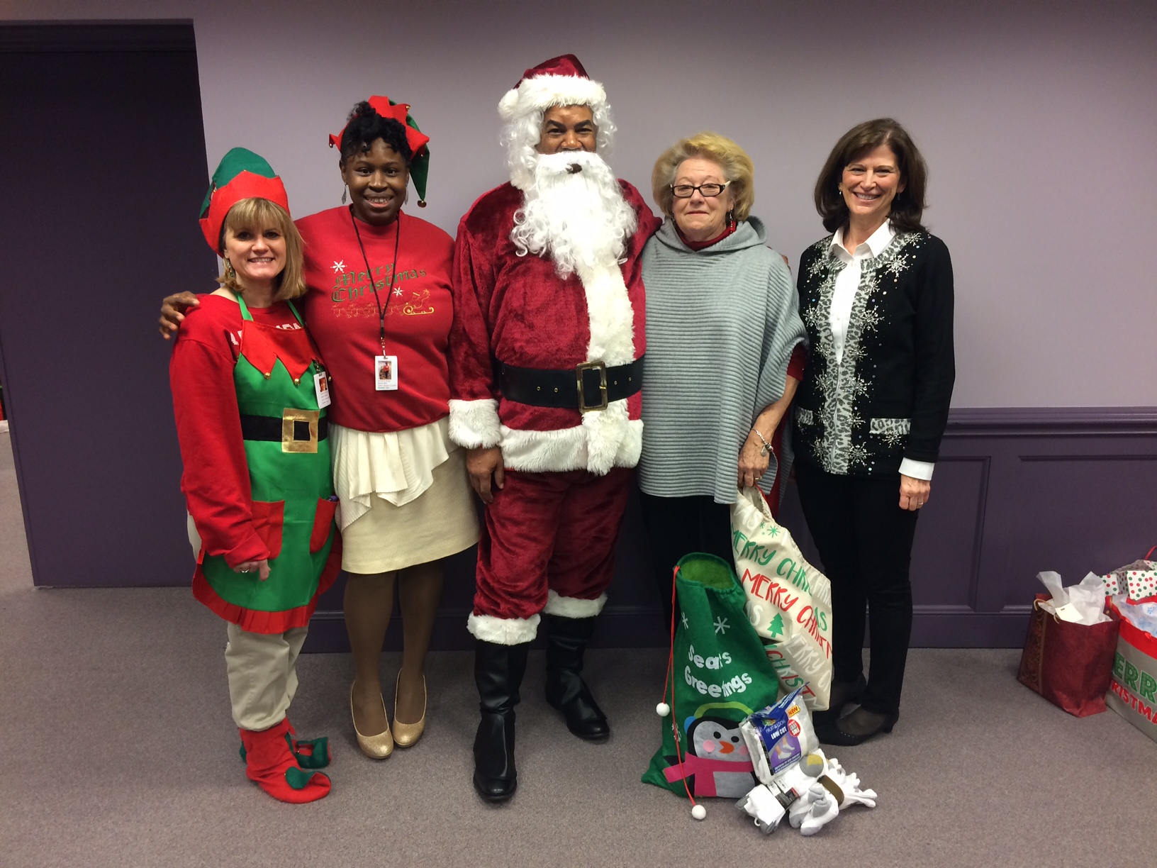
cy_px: 434
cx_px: 578
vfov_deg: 48.2
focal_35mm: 29
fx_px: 969
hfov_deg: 61.7
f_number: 2.2
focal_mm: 4.15
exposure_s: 1/30
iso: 80
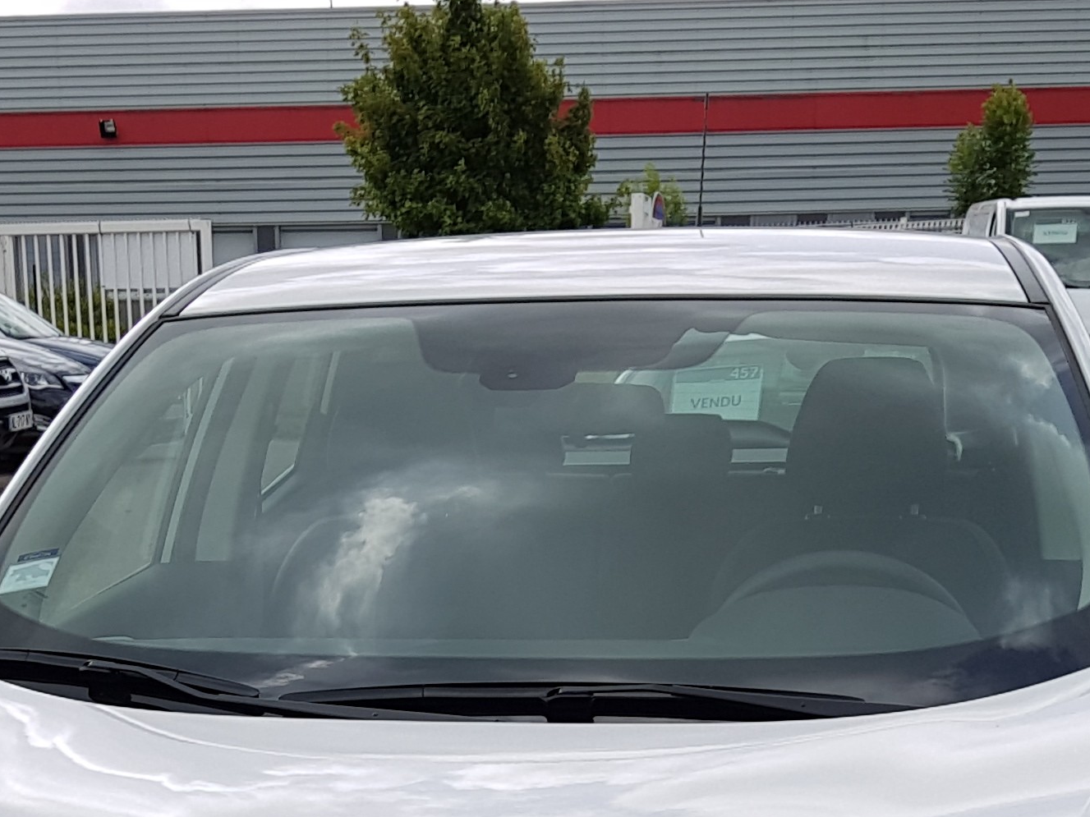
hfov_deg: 24.7
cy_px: 1175
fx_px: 2487
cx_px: 412
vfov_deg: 17.1
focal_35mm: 79
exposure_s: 1/2024
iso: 40
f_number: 1.7
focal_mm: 4.2
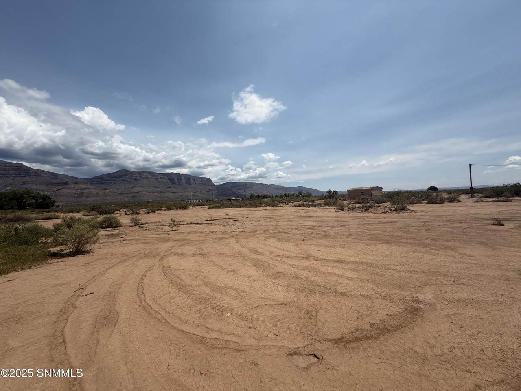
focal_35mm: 14
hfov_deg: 102.1
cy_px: 196
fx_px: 211
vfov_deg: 85.7
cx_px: 260
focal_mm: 2.22
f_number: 2.2
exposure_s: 1/6173
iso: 50
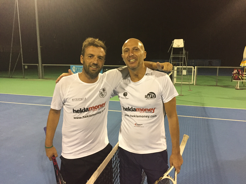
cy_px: 92
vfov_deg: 48.2
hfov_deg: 61.7
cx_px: 123
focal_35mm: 29
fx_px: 206
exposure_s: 1/25
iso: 250
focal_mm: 4.15
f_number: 2.2
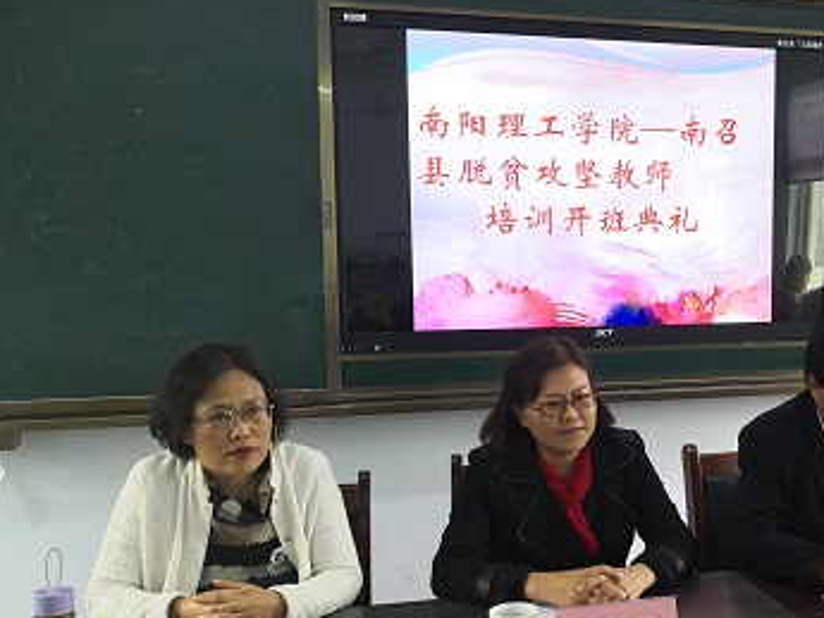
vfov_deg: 30.8
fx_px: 1119
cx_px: 633
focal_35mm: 47
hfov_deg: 39.2
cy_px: 372
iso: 100
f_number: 1.6
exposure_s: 1/50
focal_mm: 3.95
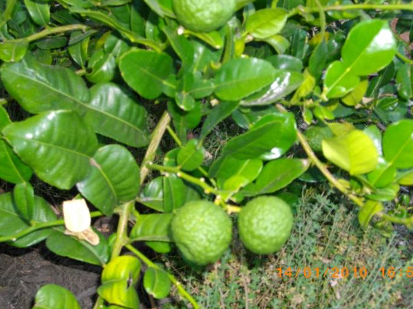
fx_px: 692
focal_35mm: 58
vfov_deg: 25.2
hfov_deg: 33.2
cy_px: 130
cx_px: 232
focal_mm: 8.8
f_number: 3.6
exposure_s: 1/60
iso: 200
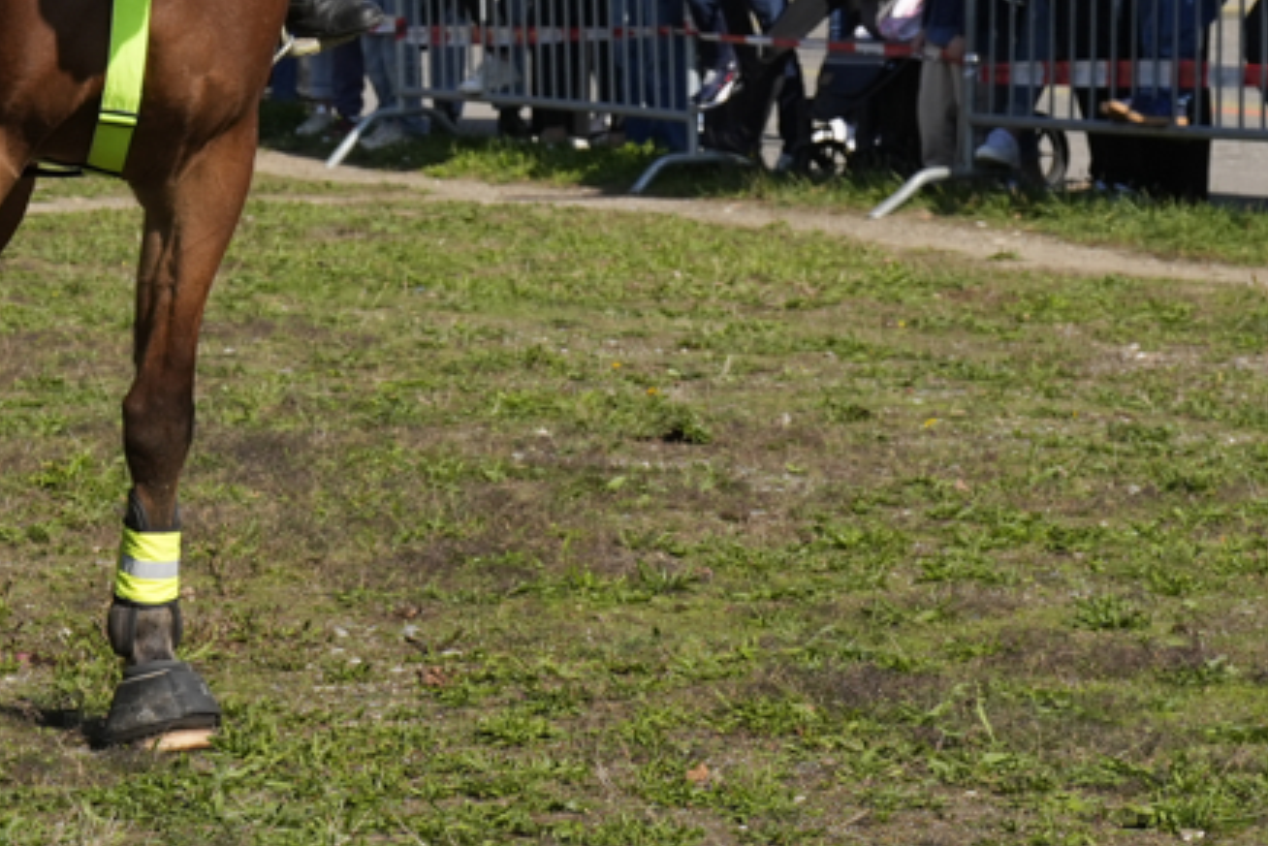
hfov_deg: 9.6
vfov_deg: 6.5
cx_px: 15
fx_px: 7469
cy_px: -23
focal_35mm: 212
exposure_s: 1/1000
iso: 400
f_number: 8
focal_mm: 77
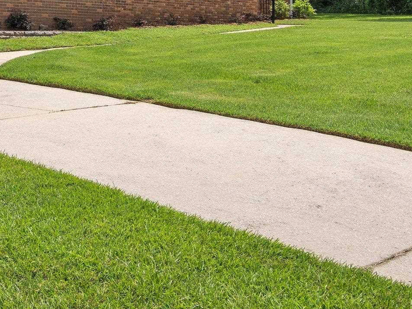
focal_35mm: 60
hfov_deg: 30.3
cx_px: 14
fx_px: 714
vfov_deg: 24.0
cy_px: 55
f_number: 8
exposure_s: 1/1250
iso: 250
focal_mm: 19.1
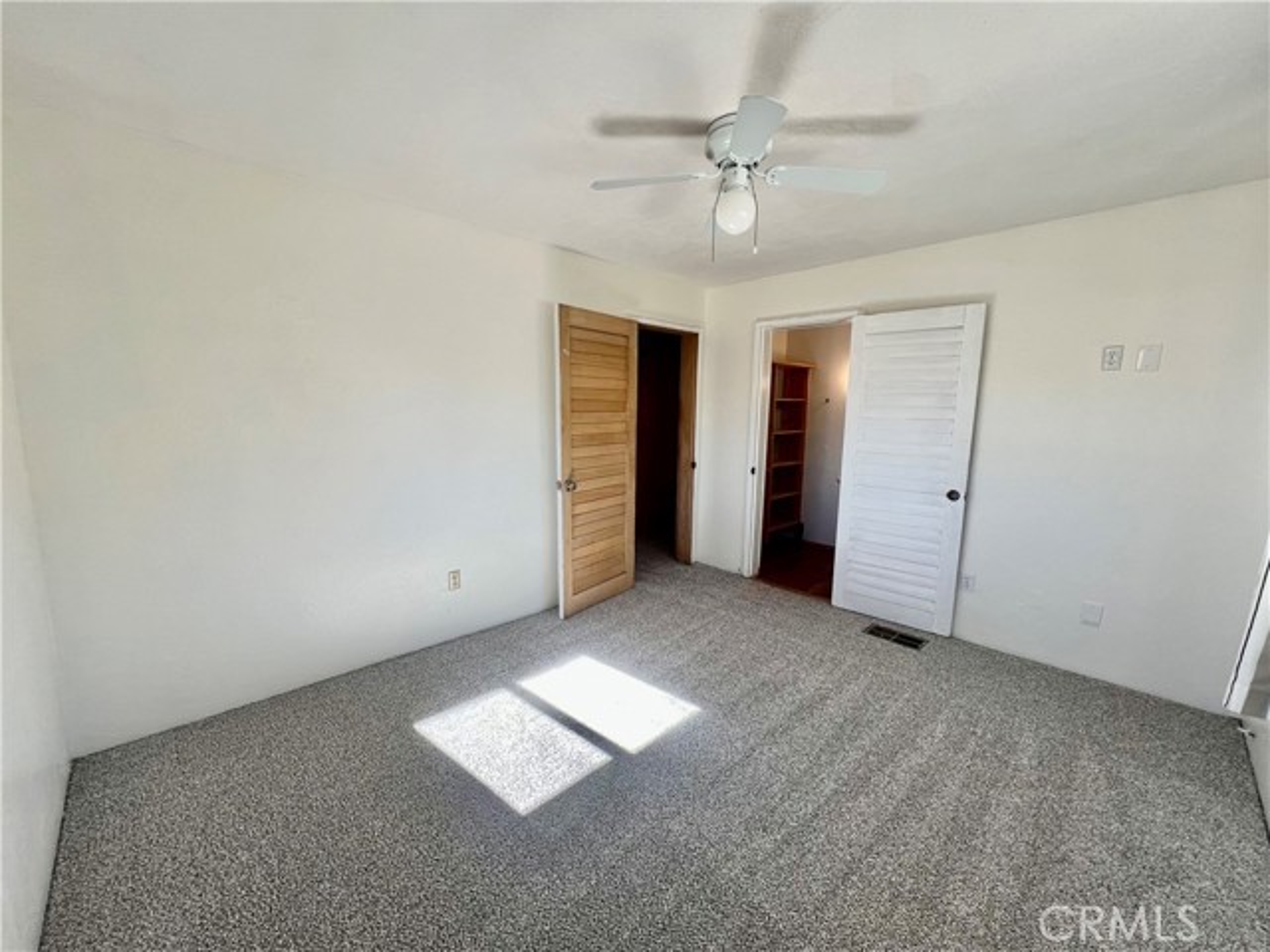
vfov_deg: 89.9
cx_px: 635
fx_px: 477
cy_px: 476
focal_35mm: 13
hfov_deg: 106.2
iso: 50
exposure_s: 1/120
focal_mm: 1.57
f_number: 1.8
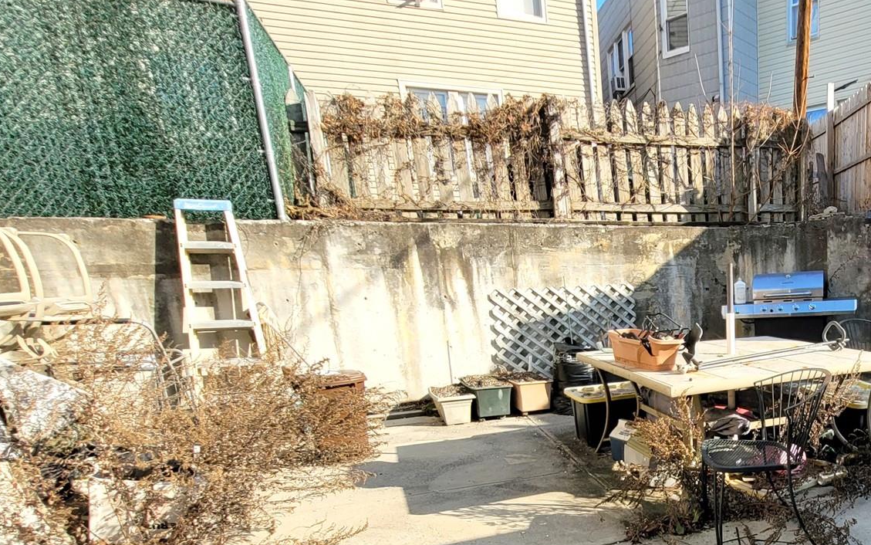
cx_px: 711
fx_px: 594
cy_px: 441
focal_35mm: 25
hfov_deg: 65.3
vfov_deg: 46.5
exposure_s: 1/624
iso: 40
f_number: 2.2
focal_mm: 1.74
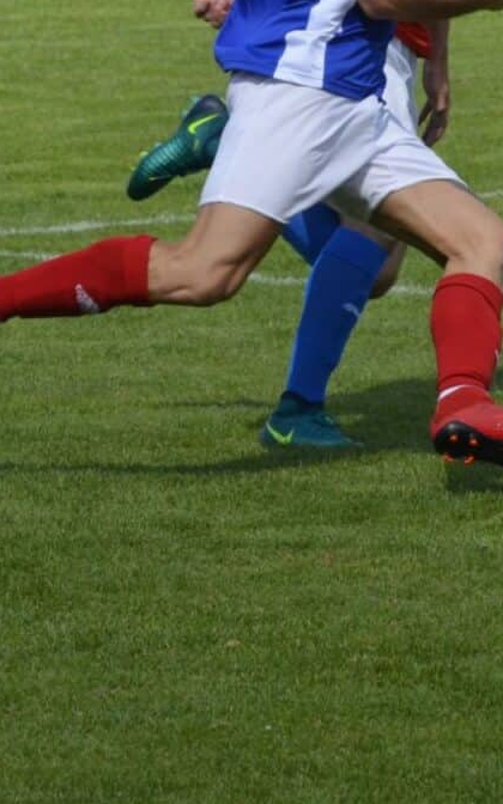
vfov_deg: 5.2
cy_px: 86
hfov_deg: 3.3
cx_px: 551
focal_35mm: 400
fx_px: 8773
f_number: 6.3
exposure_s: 1/1600
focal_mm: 86
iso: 400
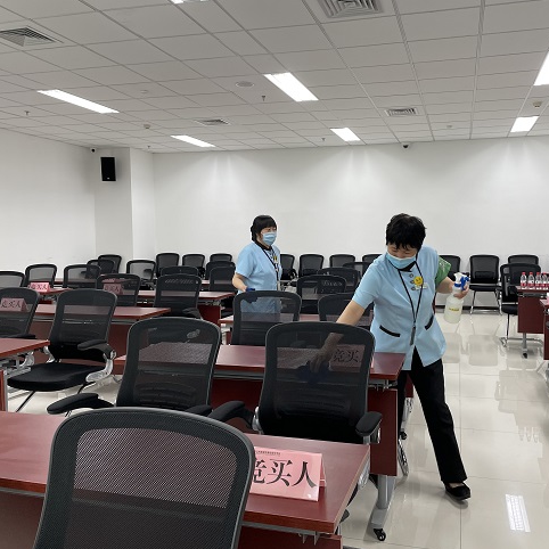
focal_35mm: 31
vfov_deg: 52.5
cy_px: 276
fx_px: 556
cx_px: 314
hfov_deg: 52.3
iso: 80
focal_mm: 4.2
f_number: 1.6
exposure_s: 1/100
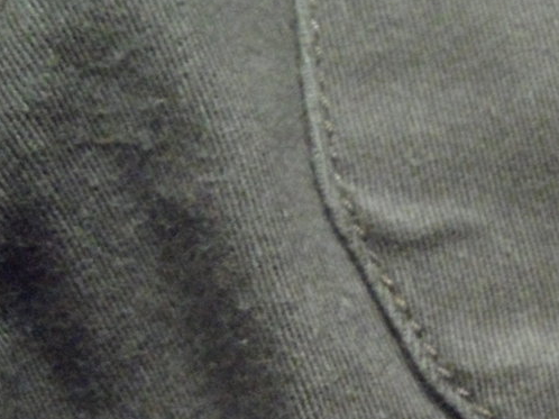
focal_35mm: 75
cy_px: 449
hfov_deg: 23.3
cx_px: 705
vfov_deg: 18.9
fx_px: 1211
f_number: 3.1
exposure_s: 1/15
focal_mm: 4.8
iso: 640
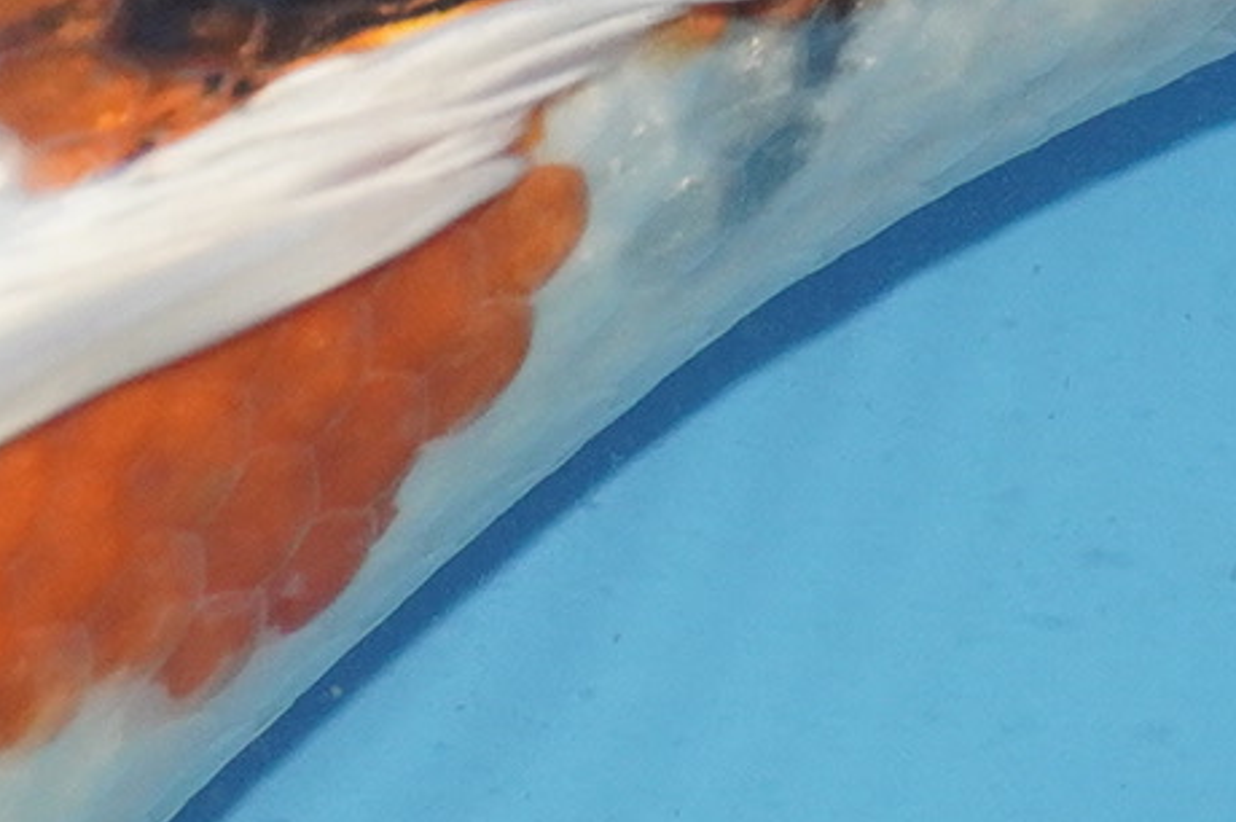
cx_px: 188
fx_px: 12111
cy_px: 741
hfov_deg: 5.8
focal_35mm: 353
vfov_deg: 3.9
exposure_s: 1/160
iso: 1000
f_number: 4.5
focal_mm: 36
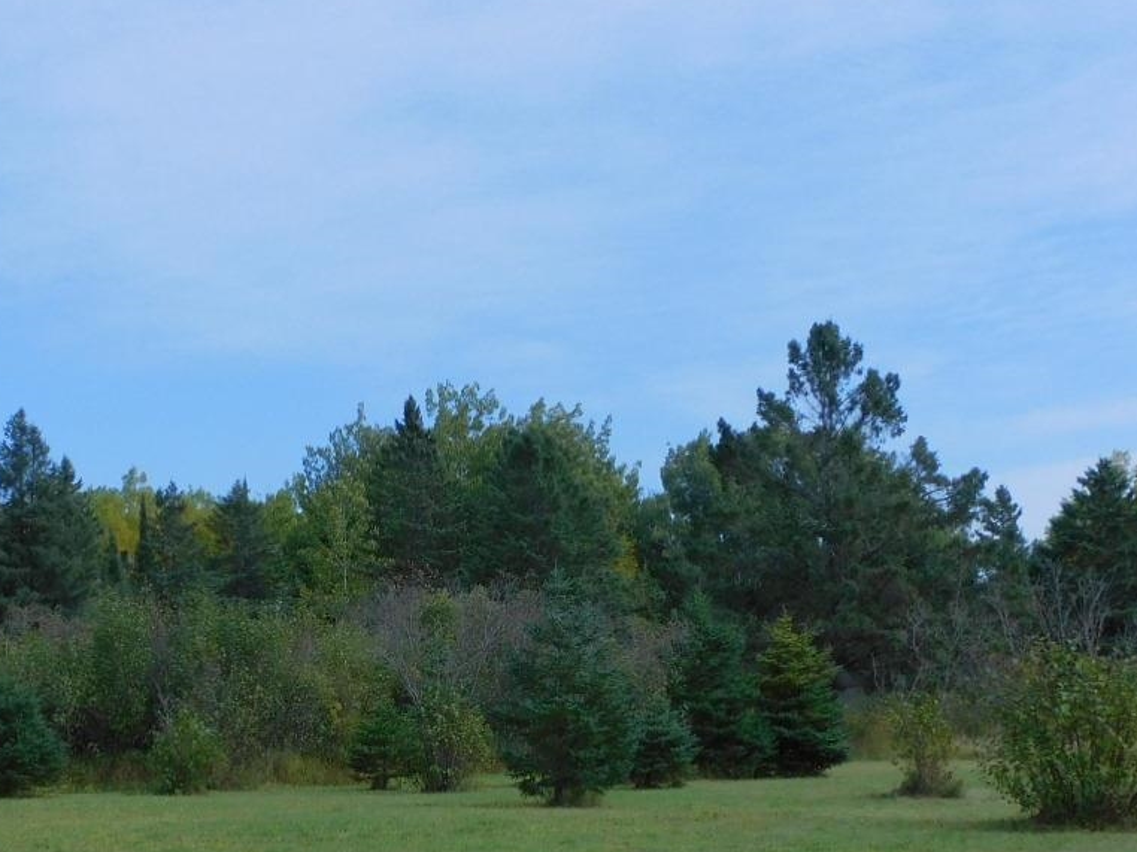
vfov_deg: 23.0
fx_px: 2069
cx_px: 407
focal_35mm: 63
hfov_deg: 30.6
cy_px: 639
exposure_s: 1/1250
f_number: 3.5
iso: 125
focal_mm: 5.4
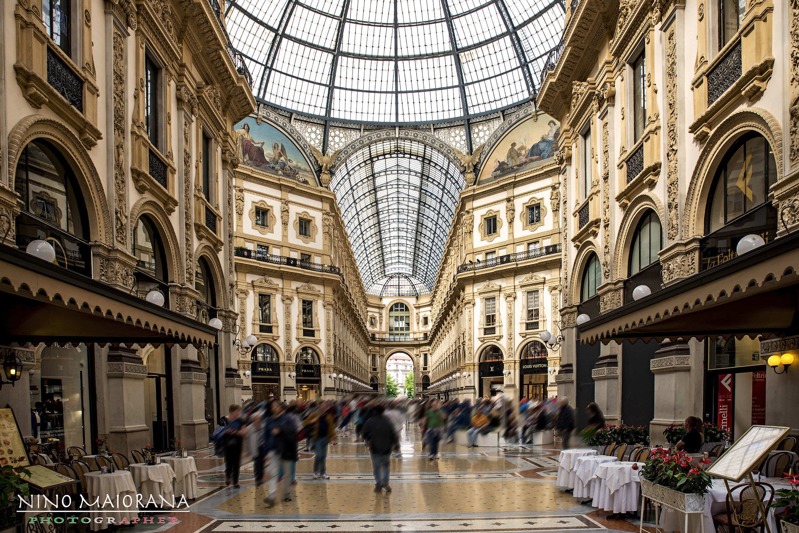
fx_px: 533
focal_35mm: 24
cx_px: 400
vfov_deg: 53.2
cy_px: 266
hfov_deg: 73.7
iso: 100
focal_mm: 24
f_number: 7.1
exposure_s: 1/50
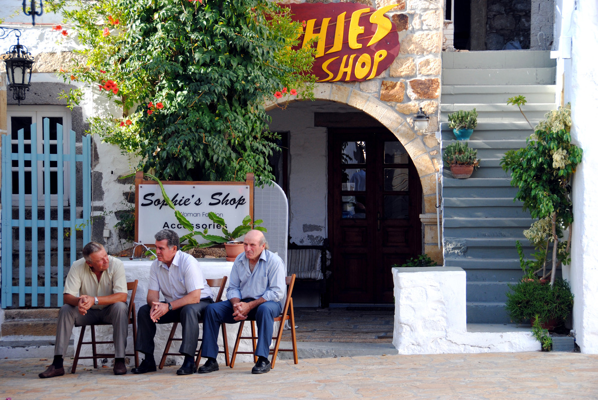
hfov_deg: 19.4
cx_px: 299
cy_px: 200
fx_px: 1746
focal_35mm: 105
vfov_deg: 13.1
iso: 200
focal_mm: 70
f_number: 5
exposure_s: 1/250
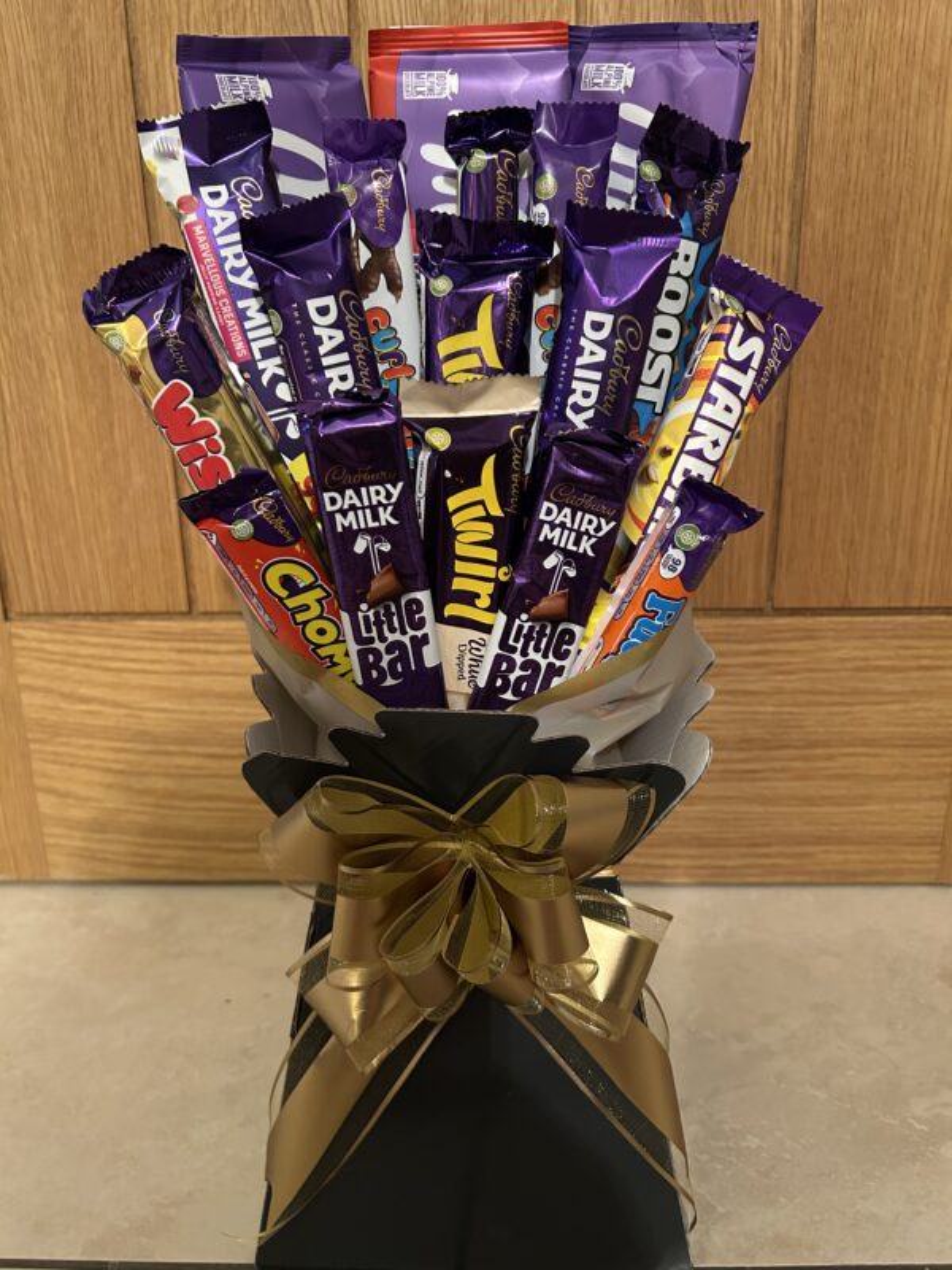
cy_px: 635
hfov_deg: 53.1
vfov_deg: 67.3
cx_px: 476
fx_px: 953
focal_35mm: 26
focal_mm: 5.7
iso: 500
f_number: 1.5
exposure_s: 1/33
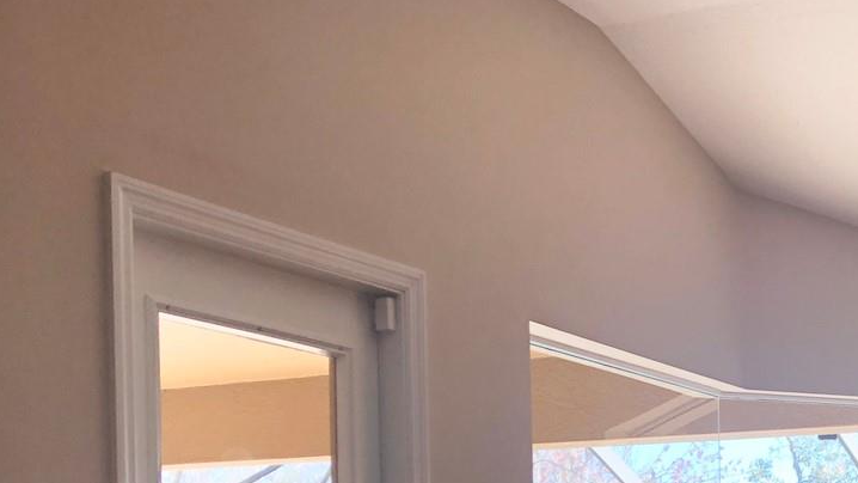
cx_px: 874
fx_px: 1547
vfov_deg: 16.5
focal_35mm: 68
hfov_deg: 28.9
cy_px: 673
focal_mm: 4
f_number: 1.8
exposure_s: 1/120
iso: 40
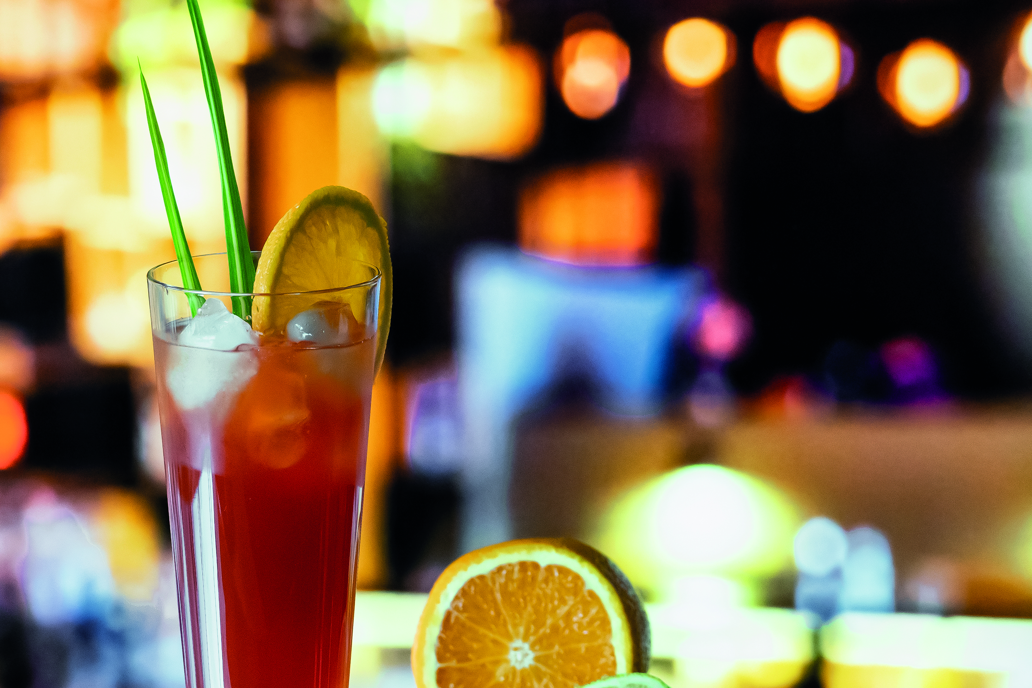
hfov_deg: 16.5
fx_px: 3526
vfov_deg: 11.1
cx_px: 233
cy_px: 485
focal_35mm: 123
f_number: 4.5
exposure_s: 1/125
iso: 1400
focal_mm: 52
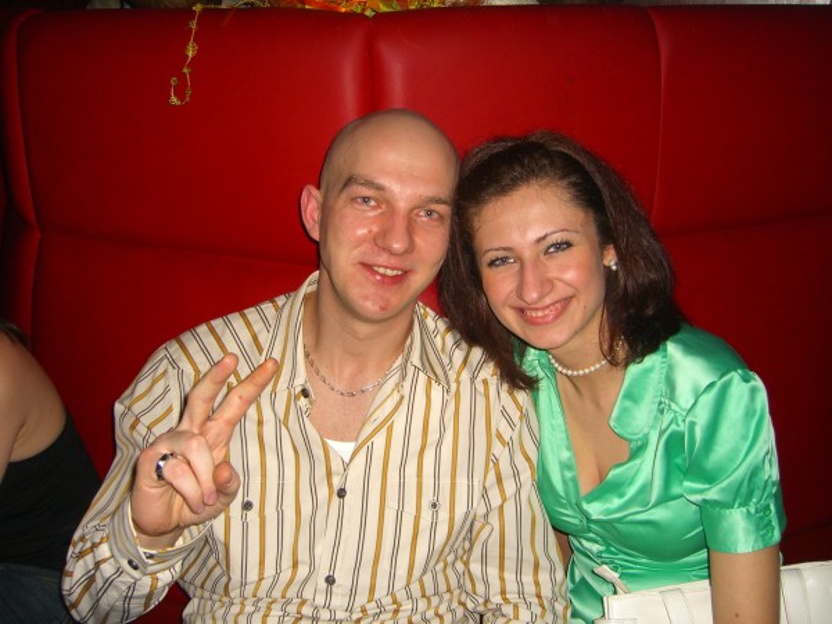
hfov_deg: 49.0
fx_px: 913
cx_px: 416
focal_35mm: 38
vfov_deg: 37.7
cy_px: 312
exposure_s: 1/60
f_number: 2.8
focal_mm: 7.9
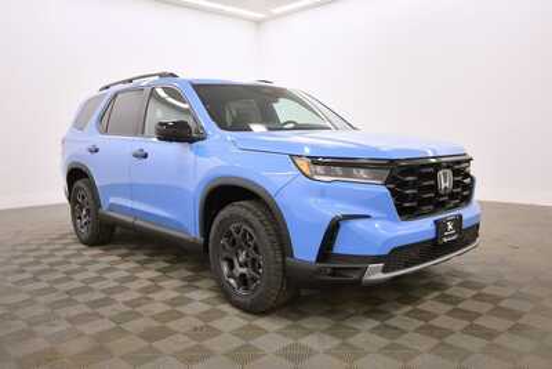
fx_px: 414
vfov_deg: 48.0
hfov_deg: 67.4
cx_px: 276
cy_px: 184
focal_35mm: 27
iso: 1000
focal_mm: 18
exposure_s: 1/125
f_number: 5.3
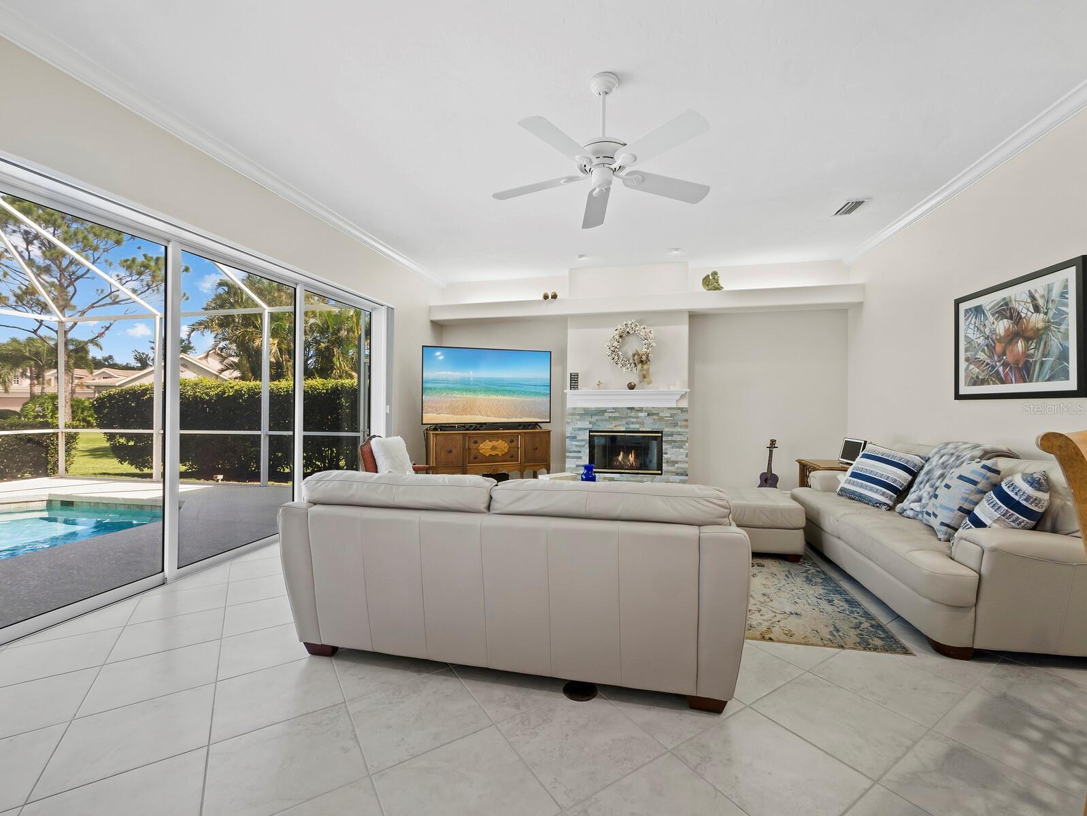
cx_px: 544
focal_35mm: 14
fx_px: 440
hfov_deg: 102.0
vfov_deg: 85.7
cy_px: 408
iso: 400
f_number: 11
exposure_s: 1/2
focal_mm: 7
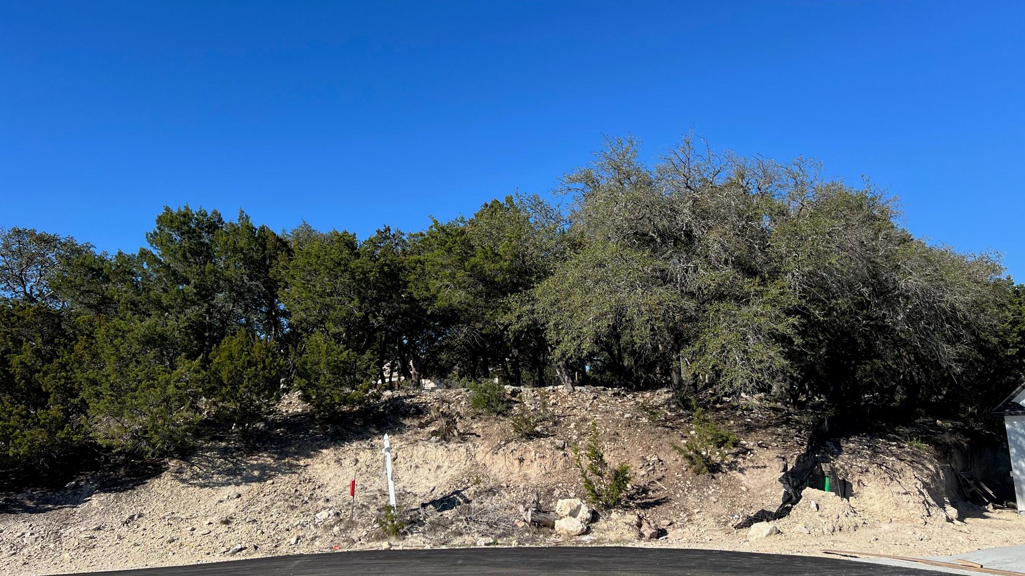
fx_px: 788
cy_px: 254
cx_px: 519
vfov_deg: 40.1
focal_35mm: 29
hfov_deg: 66.1
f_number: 1.5
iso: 50
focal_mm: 5.7
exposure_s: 1/3165
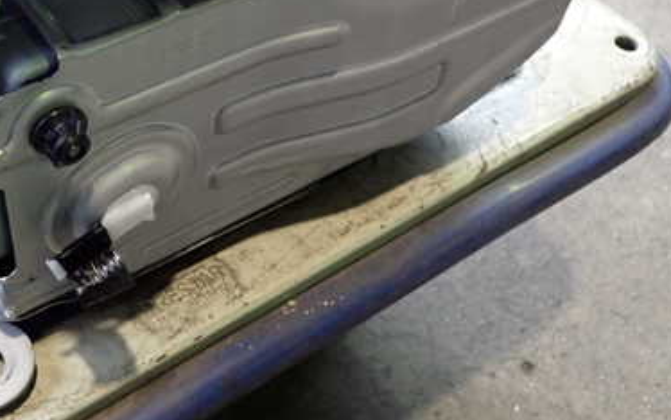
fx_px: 933
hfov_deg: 38.4
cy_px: 108
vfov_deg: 25.1
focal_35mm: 51
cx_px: 158
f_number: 2.3
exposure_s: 1/30
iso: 250
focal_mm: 5.4
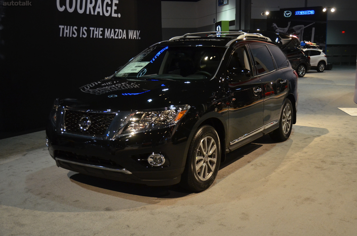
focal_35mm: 39
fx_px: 386
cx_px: 178
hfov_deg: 49.6
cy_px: 118
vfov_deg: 34.1
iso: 1600
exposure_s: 1/200
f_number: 4
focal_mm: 26
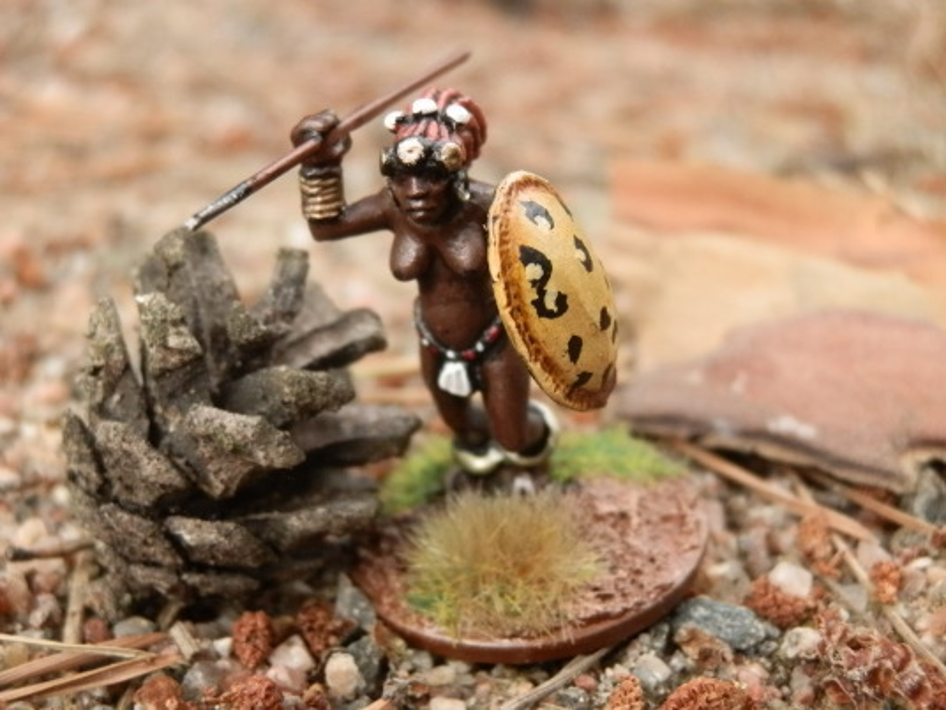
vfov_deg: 24.0
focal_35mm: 61
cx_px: 473
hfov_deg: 31.7
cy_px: 355
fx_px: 1667
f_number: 3.7
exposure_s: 1/640
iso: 400
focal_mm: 10.99
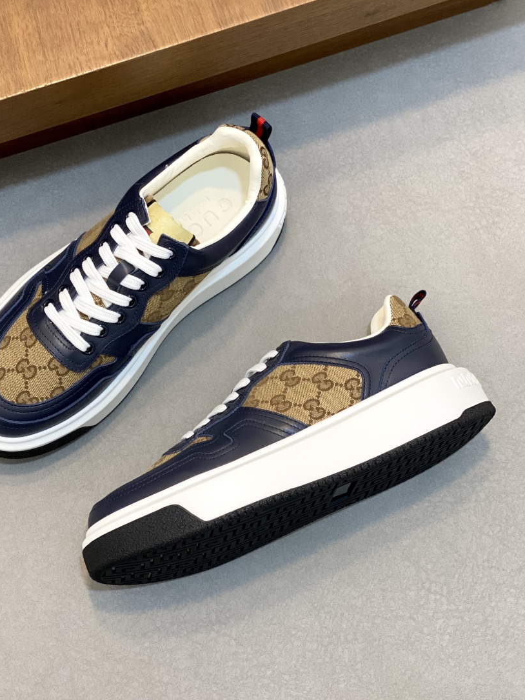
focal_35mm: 69
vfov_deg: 28.2
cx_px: 181
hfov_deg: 21.2
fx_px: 1395
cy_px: 341
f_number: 2
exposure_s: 1/100
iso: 125
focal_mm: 6
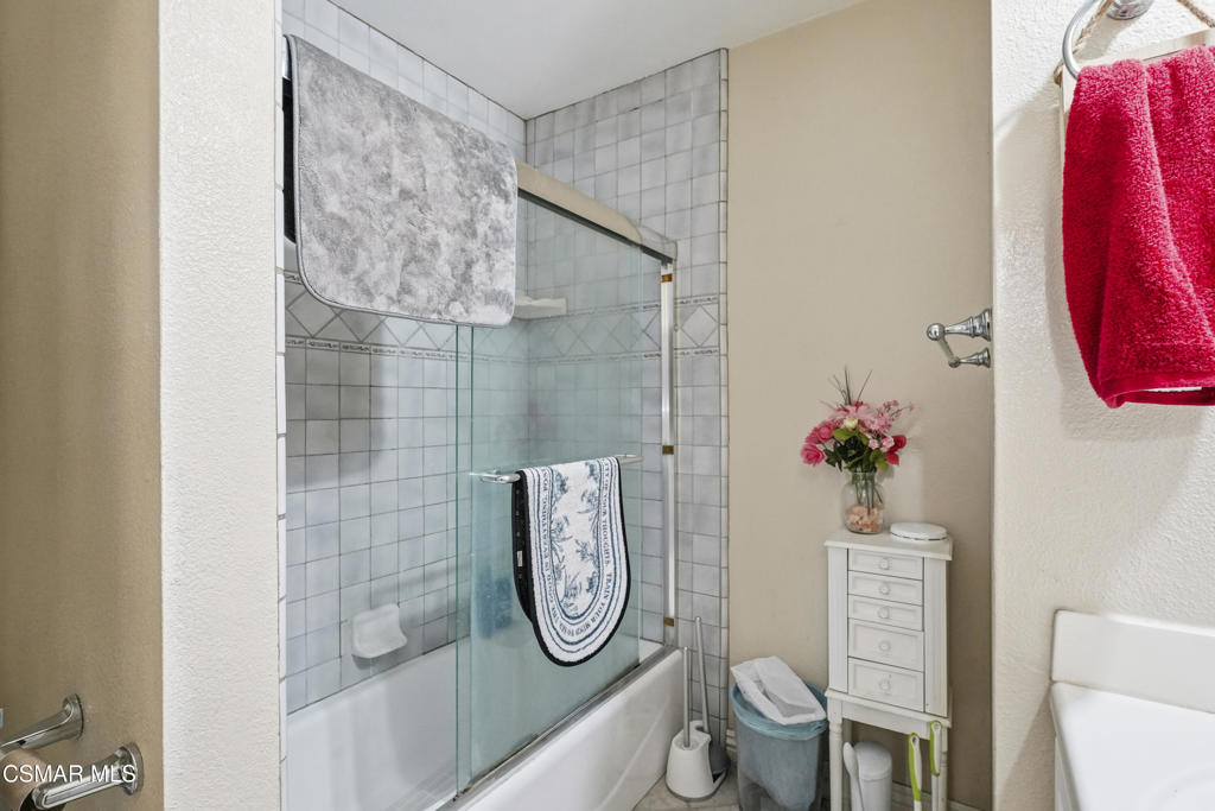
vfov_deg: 73.8
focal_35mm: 16
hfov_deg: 96.7
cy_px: 406
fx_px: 540
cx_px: 608
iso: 10000
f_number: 8
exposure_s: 1/25
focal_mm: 16
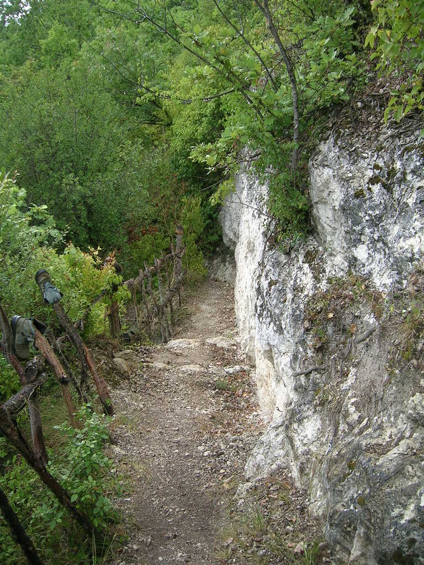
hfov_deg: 40.7
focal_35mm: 35
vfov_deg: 52.6
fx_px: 572
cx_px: 212
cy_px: 282
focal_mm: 5.4
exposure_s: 1/147
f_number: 2.8
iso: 50
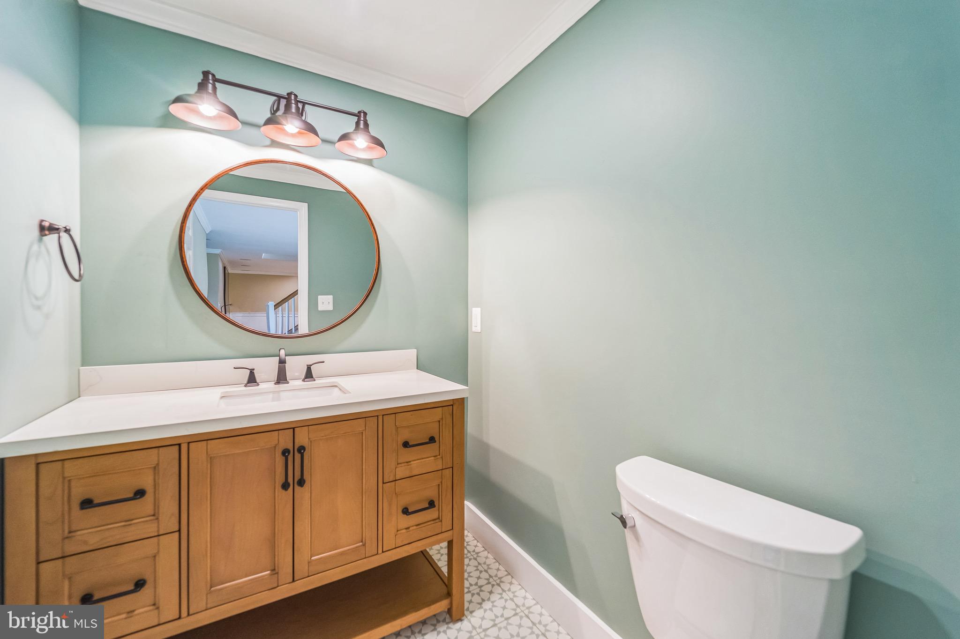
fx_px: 373
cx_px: 480
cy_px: 320
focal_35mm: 14
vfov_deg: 81.2
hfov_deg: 104.3
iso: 640
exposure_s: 1/25
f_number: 5.6
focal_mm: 14
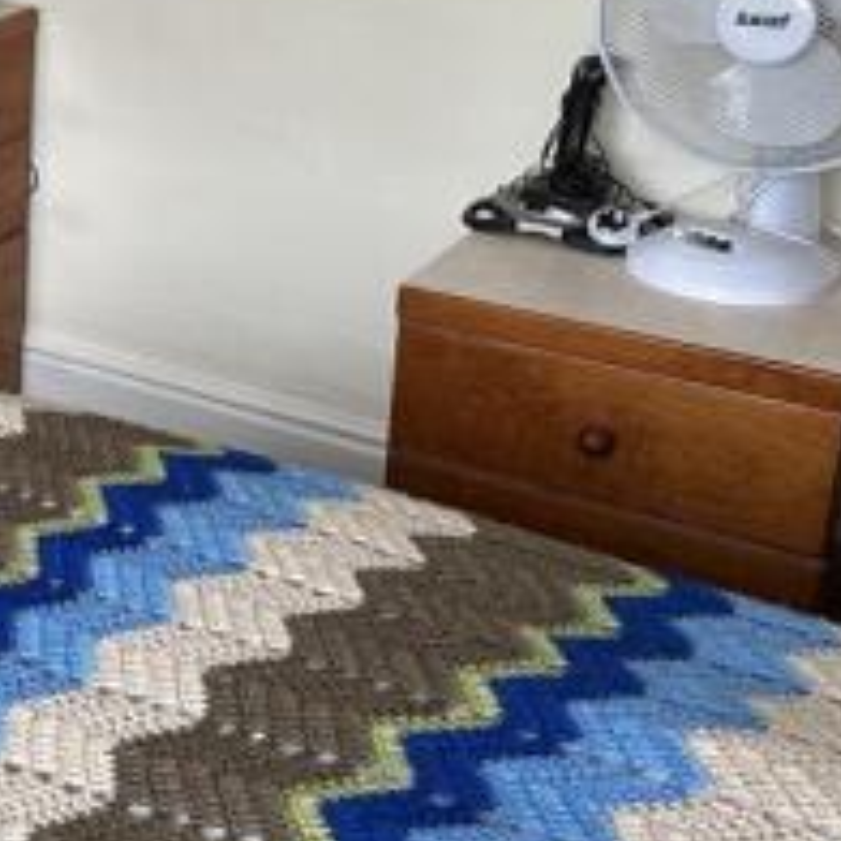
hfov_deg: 23.3
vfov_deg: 26.9
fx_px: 1732
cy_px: 187
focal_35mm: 63
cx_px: -333
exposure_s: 1/60
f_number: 1.78
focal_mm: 6.86
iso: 320
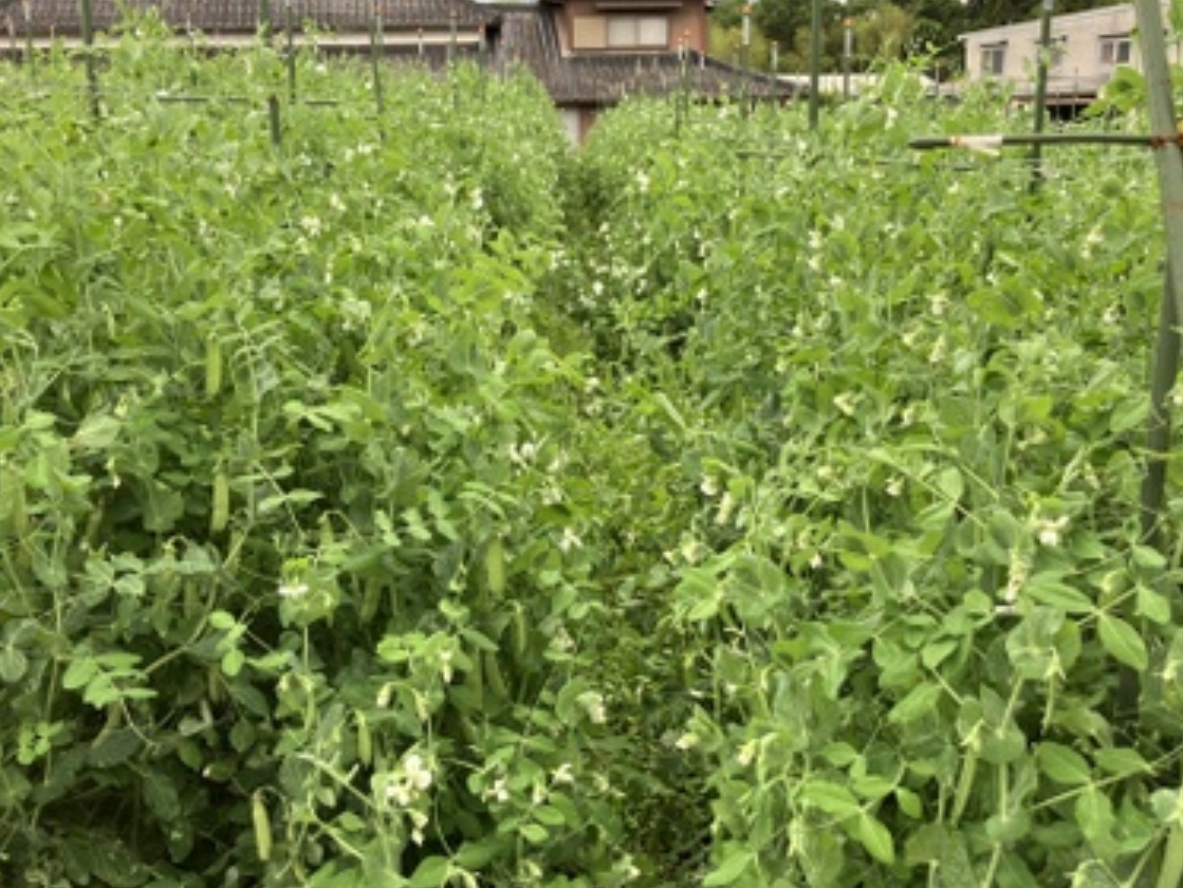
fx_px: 1231
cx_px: 618
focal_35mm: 36
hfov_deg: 51.3
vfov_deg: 39.6
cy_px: 495
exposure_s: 1/140
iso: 25
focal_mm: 3.99
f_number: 1.8
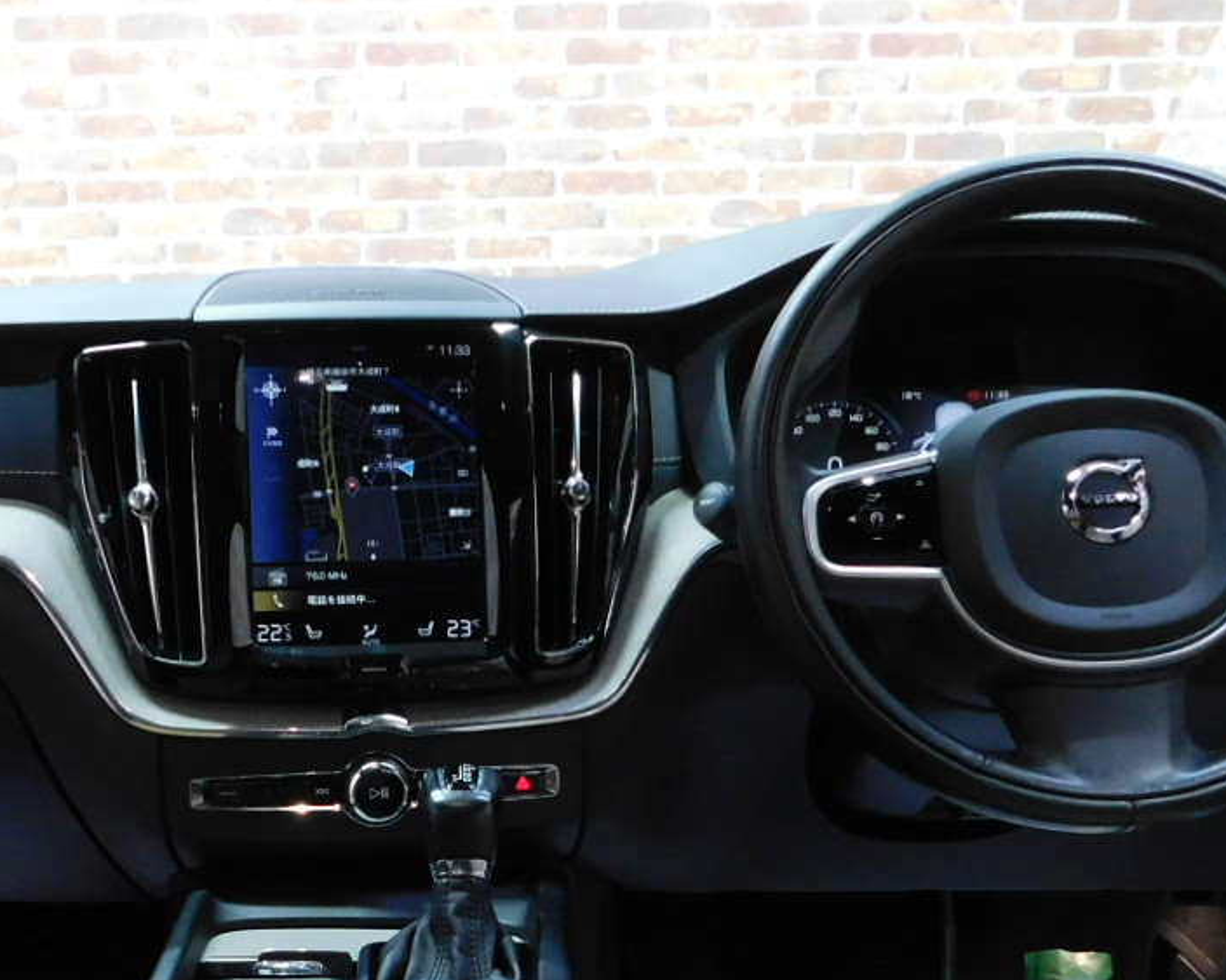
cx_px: 387
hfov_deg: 36.2
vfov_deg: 28.5
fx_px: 1850
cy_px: 888
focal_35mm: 51
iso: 400
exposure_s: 1/13
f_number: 3
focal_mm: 4
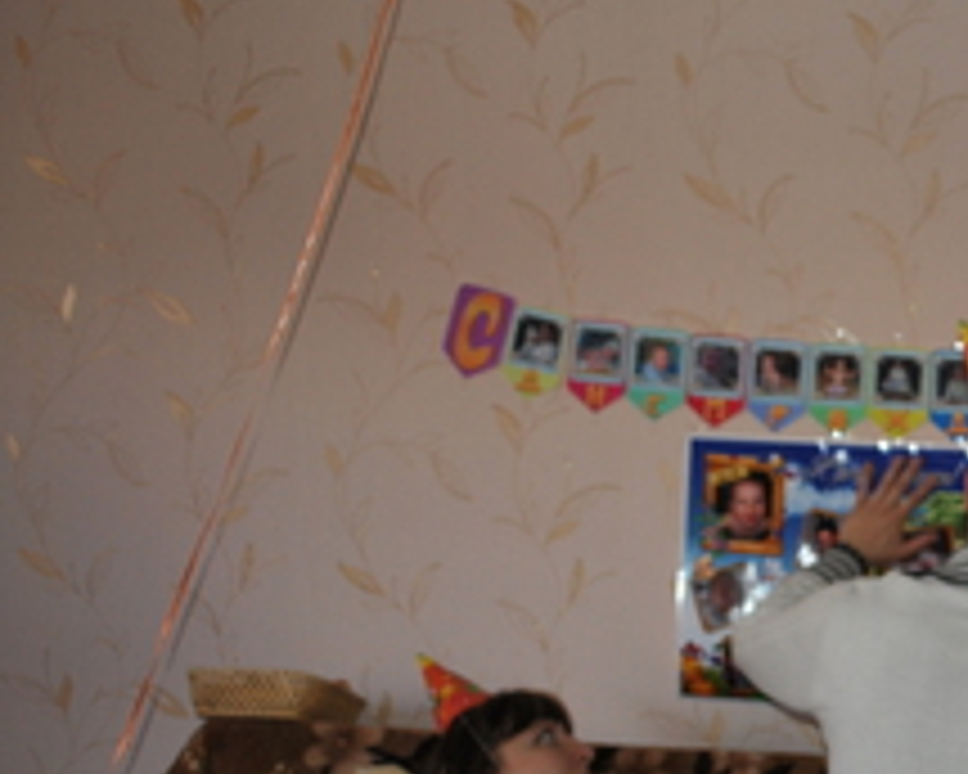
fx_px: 1518
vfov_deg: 28.3
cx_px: 968
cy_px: 556
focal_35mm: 53
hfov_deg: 32.5
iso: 200
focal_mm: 18
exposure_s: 1/60
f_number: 3.5
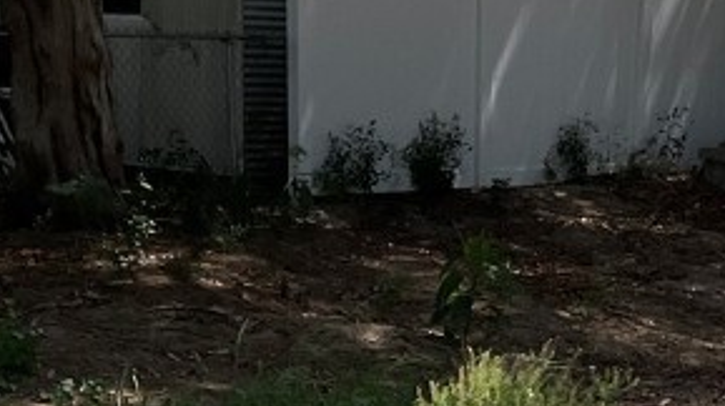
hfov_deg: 19.1
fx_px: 2151
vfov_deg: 10.2
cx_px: 474
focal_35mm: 112
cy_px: 729
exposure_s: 1/3322
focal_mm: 3
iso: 16
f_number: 1.8
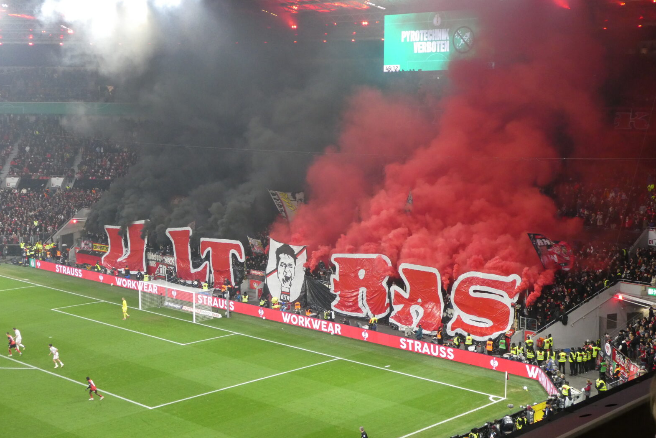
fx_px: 966
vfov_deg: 25.5
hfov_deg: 37.5
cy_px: 201
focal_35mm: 53
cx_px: 325
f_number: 4.1
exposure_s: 1/80
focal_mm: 9
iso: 400
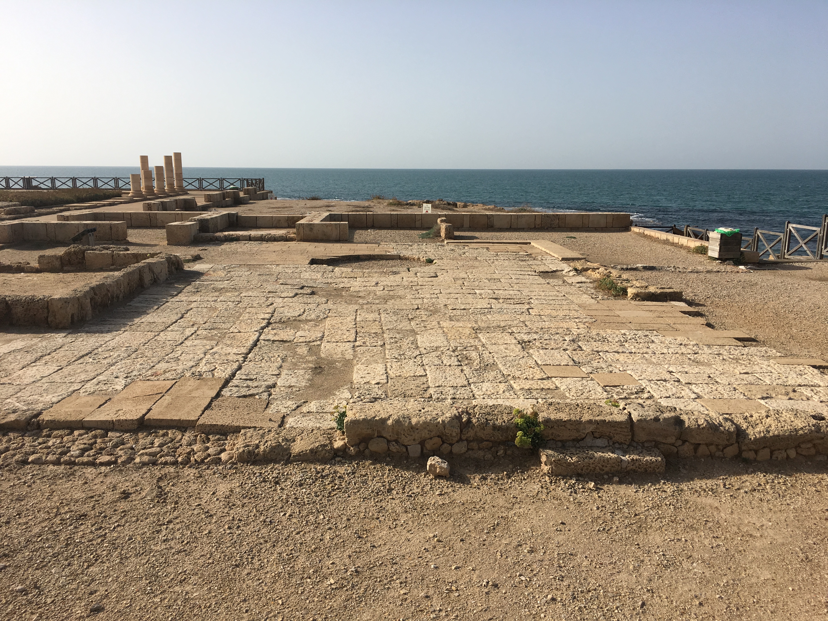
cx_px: 414
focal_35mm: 29
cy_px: 310
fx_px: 694
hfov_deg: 61.7
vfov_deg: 48.2
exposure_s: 1/2481
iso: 25
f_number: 2.2
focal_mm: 4.15
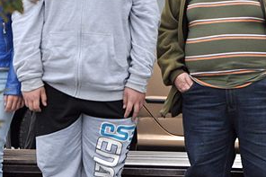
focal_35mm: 452
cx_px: 349
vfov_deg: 3.0
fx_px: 3341
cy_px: 54
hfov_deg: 4.5
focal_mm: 105
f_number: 5.6
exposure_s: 1/400
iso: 500
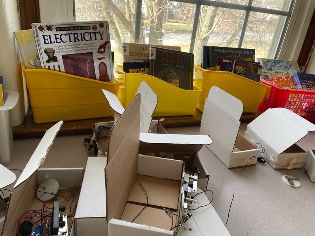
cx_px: 158
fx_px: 237
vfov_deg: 53.1
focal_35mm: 26
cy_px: 118
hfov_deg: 67.3
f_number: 1.6
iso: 100
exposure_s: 1/121
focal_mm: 4.2
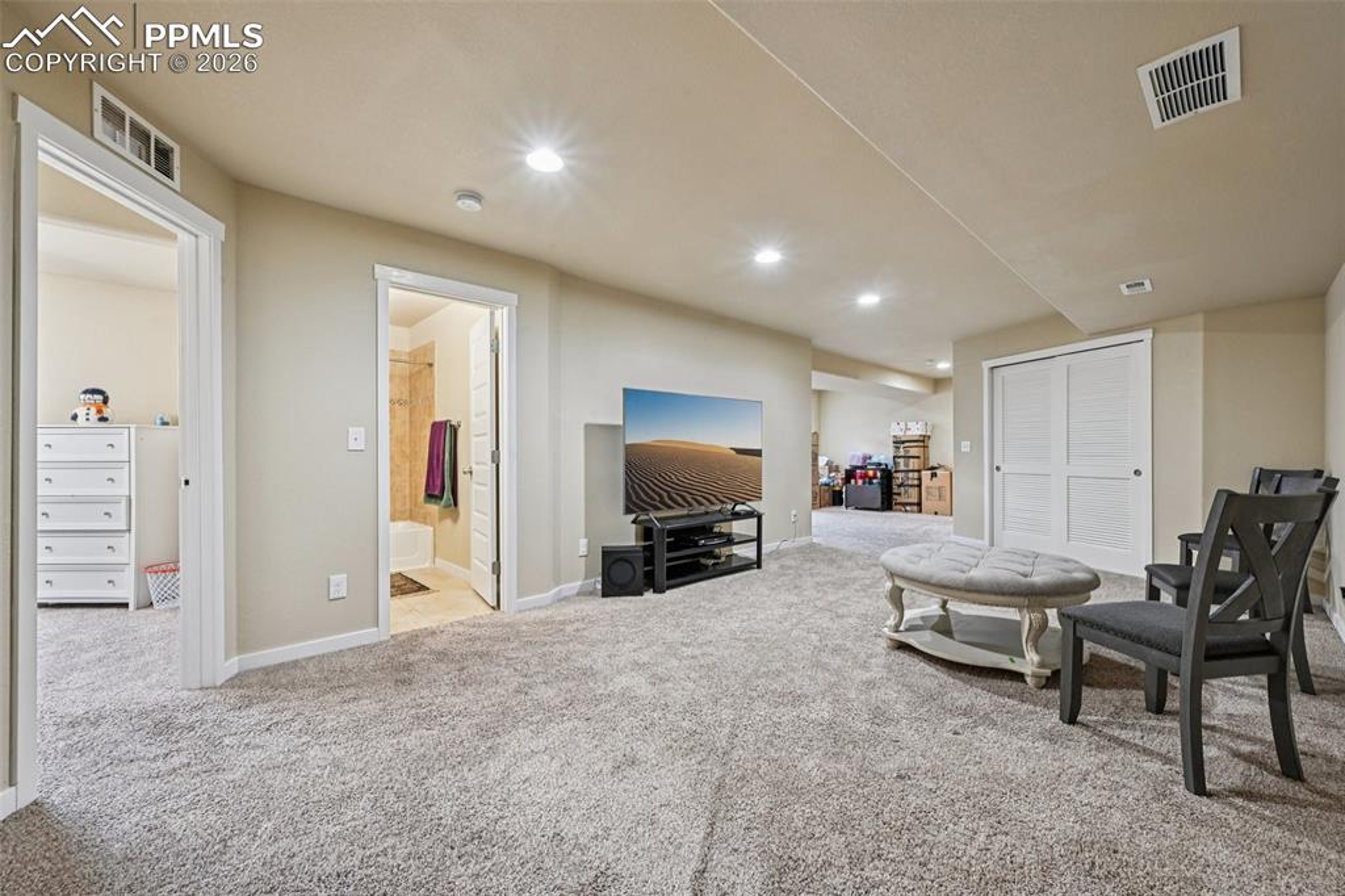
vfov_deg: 81.2
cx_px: 672
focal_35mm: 14
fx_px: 523
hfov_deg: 104.3
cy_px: 448
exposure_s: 1/3.33
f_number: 11
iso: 400
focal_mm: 14
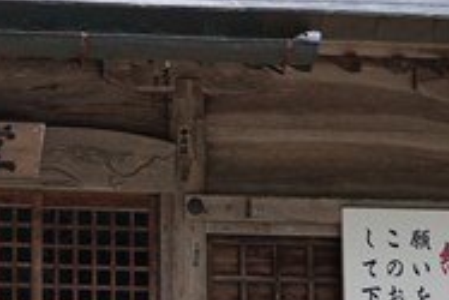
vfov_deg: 6.6
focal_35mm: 208
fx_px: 2596
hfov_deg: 9.8
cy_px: 72
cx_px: -70
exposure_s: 1/160
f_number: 4
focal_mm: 38
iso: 500
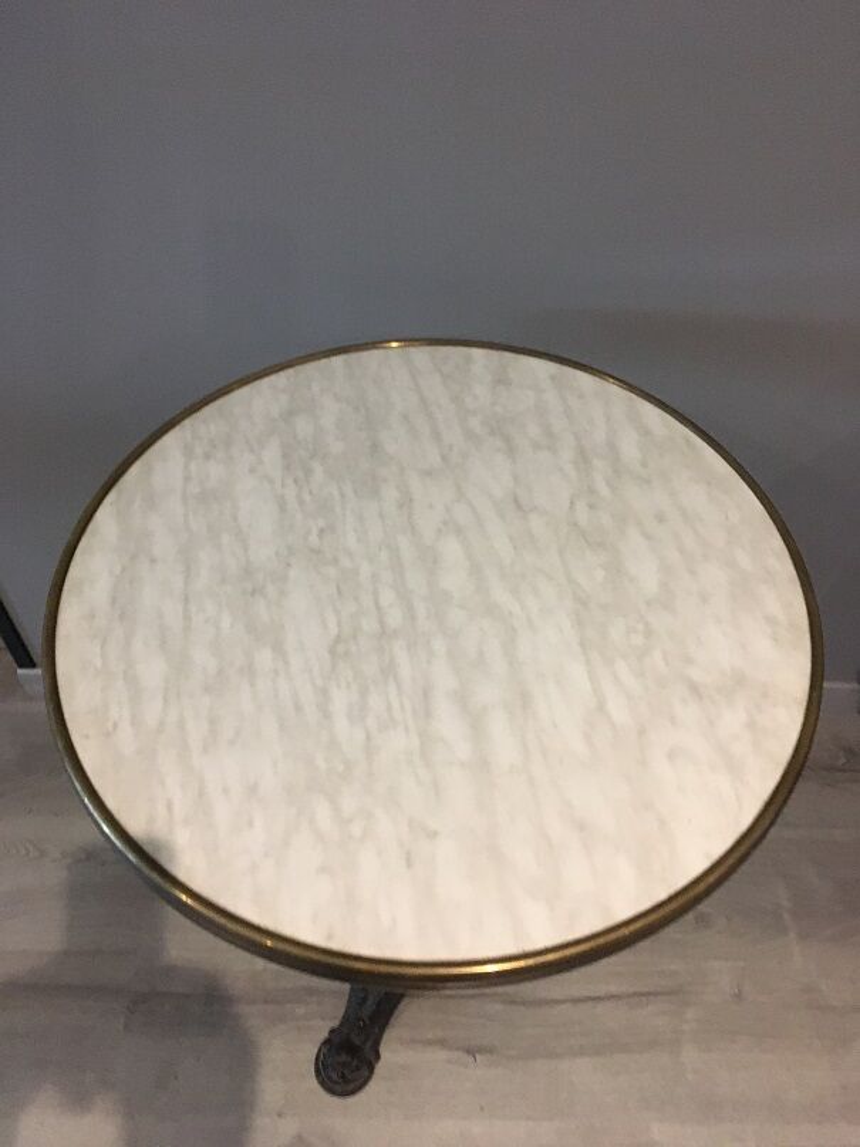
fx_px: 961
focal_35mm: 29
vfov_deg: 61.7
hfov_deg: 48.2
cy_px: 574
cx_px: 430
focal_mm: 4.15
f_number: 2.2
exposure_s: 1/25
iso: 200
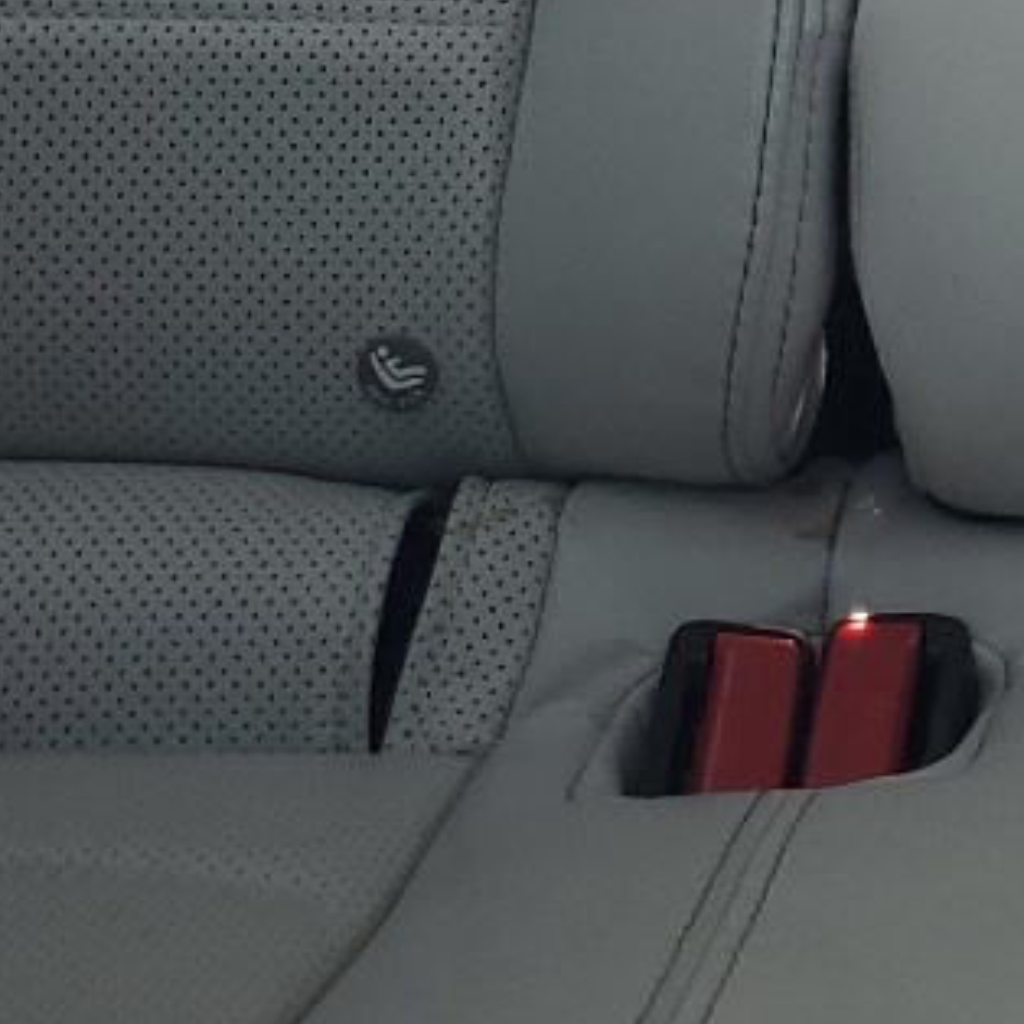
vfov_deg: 13.3
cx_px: 1500
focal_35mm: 117
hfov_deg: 14.0
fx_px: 3916
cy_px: -874
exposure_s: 1/128
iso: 50
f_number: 1.5
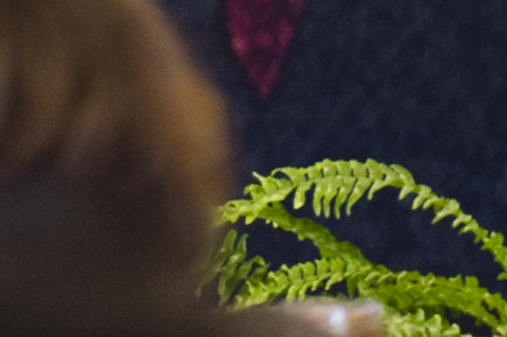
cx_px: -458
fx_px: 14325
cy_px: -567
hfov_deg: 2.0
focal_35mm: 1018
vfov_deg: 1.3
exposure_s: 1/60
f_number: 2.8
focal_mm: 150
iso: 1250
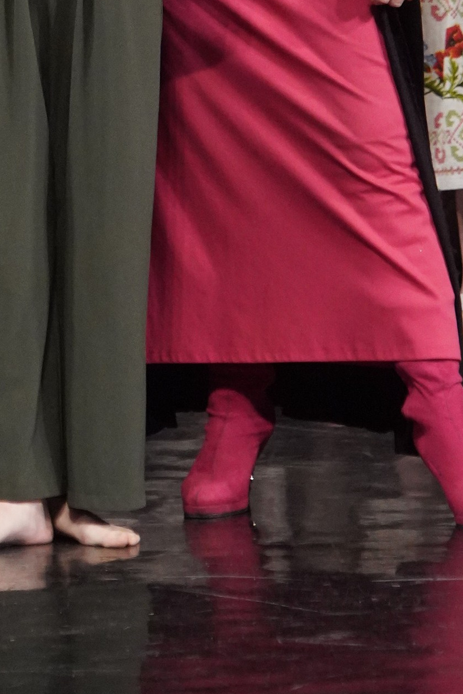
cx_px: -25
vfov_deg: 2.5
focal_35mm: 808
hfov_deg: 1.7
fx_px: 15582
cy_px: -257
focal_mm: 165
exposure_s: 1/500
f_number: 2.8
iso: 2500
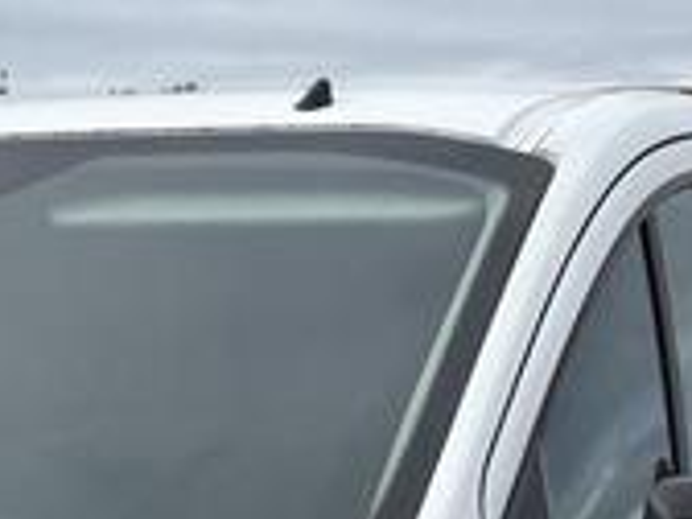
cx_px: -111
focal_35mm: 139
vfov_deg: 10.1
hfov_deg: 13.8
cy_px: 919
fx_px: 2779
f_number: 1.6
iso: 50
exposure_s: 1/2364
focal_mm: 5.96
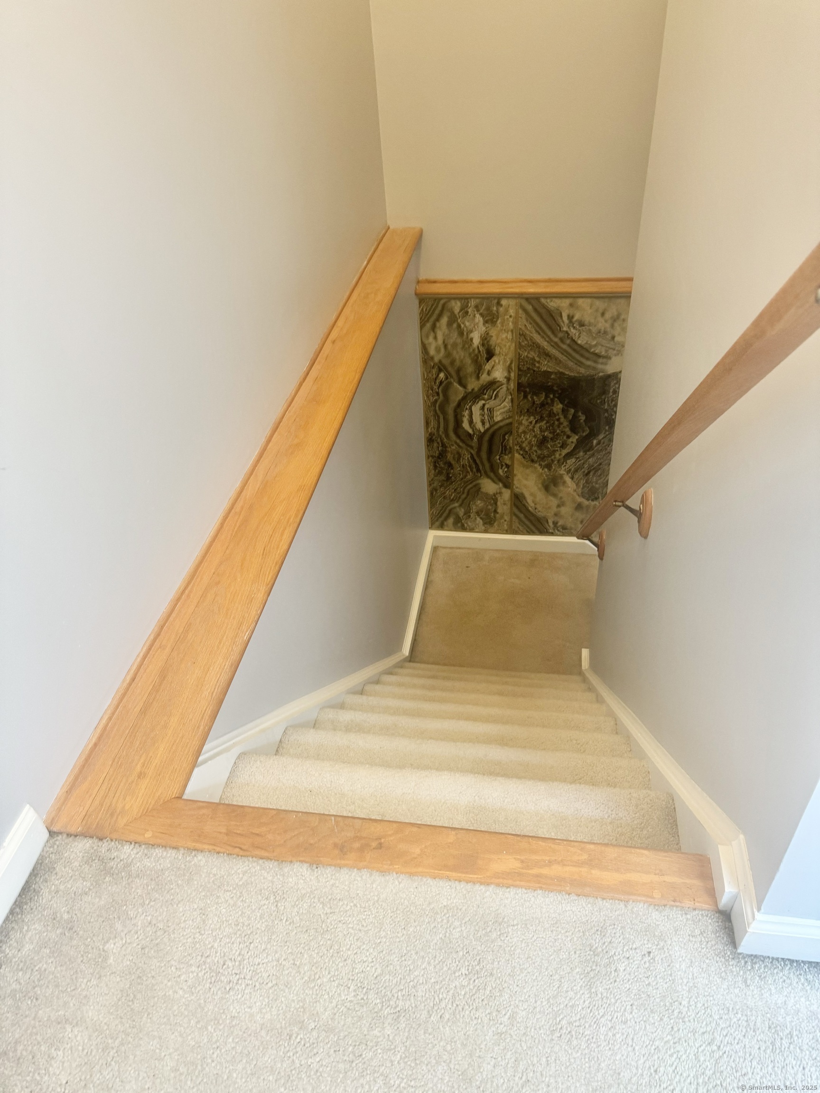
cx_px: 410
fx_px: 758
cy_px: 546
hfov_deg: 56.8
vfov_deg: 71.6
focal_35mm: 24
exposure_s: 1/60
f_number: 1.78
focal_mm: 6.76
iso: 200
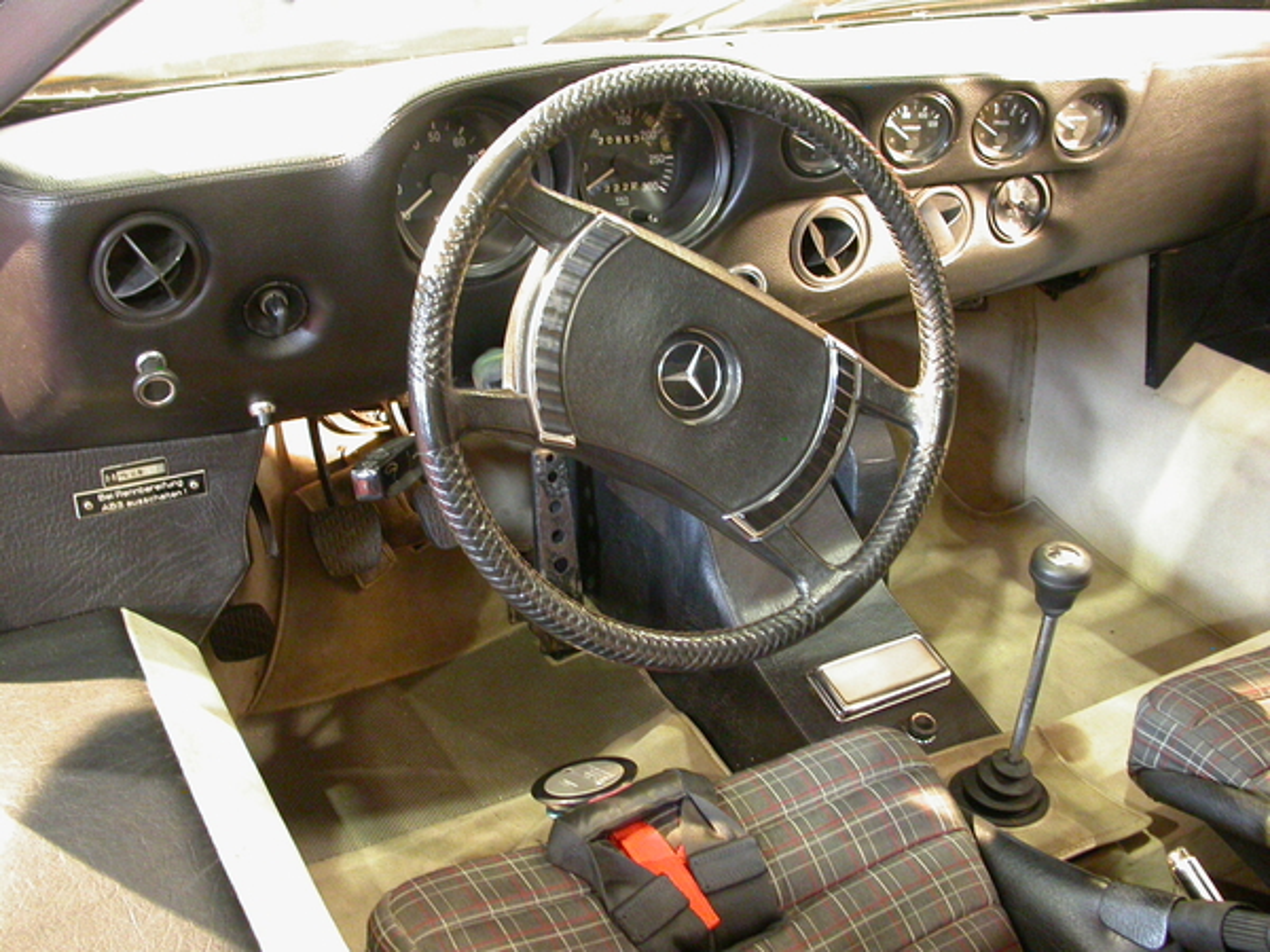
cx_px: 635
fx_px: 1394
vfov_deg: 37.7
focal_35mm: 38
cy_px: 476
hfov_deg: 49.0
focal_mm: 7.85
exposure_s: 1/2
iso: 400
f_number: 2.6
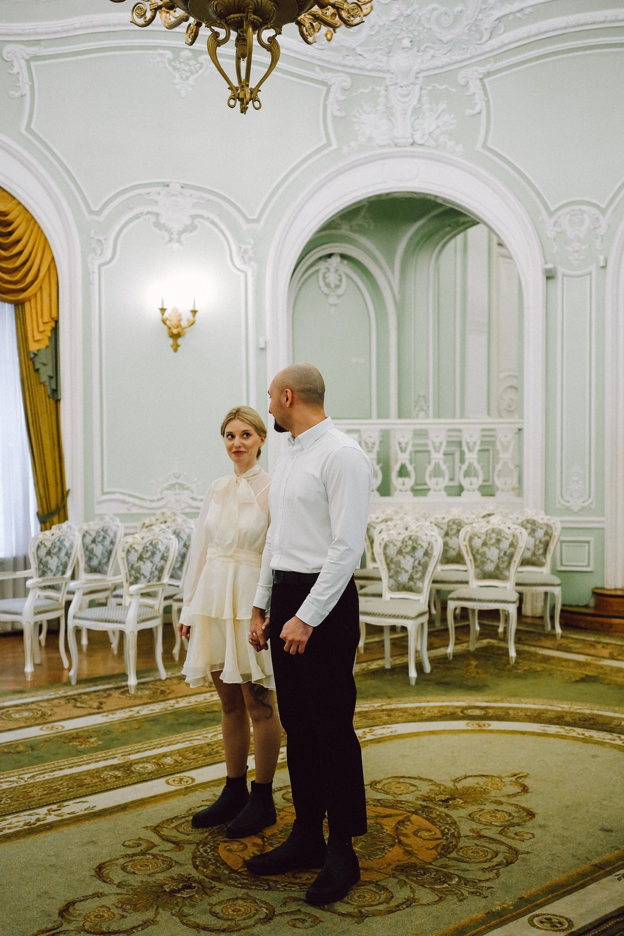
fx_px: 910
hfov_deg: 37.9
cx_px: 312
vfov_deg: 54.4
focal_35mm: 35
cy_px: 468
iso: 3200
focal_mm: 35
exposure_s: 1/640
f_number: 2.5
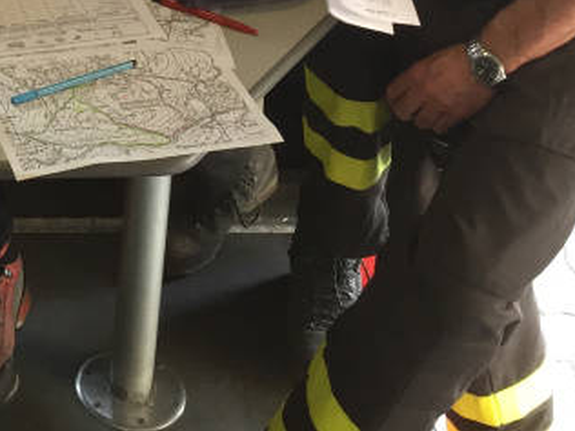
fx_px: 1561
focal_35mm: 94
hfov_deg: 19.8
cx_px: -91
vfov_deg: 14.4
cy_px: -266
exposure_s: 1/30
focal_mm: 4.15
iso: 80
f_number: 2.2
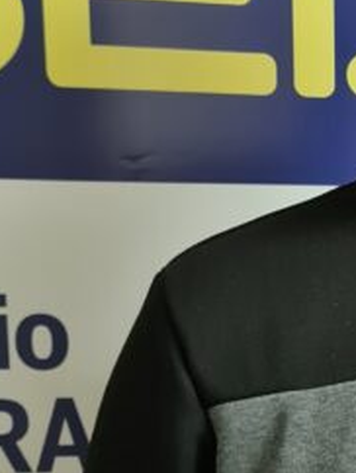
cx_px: 683
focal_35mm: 110
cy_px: 412
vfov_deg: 17.6
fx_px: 1506
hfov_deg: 12.1
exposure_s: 1/50
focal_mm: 5.4
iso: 320
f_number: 1.8
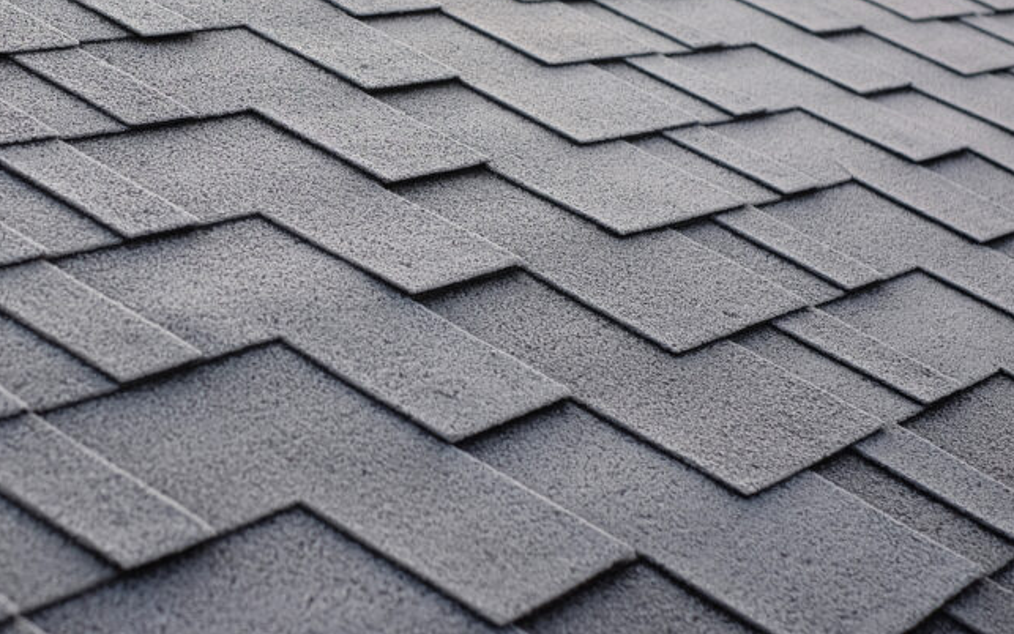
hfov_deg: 23.7
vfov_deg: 15.1
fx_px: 2377
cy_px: 113
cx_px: 210
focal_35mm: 86
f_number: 4
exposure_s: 1/80
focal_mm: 35
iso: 200
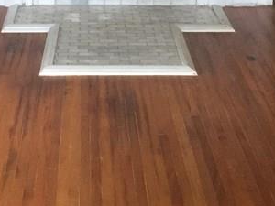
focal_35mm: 99
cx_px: 125
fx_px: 786
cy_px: -101
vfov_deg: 14.0
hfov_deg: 19.8
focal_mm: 4.15
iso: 100
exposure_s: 1/15
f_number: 2.2
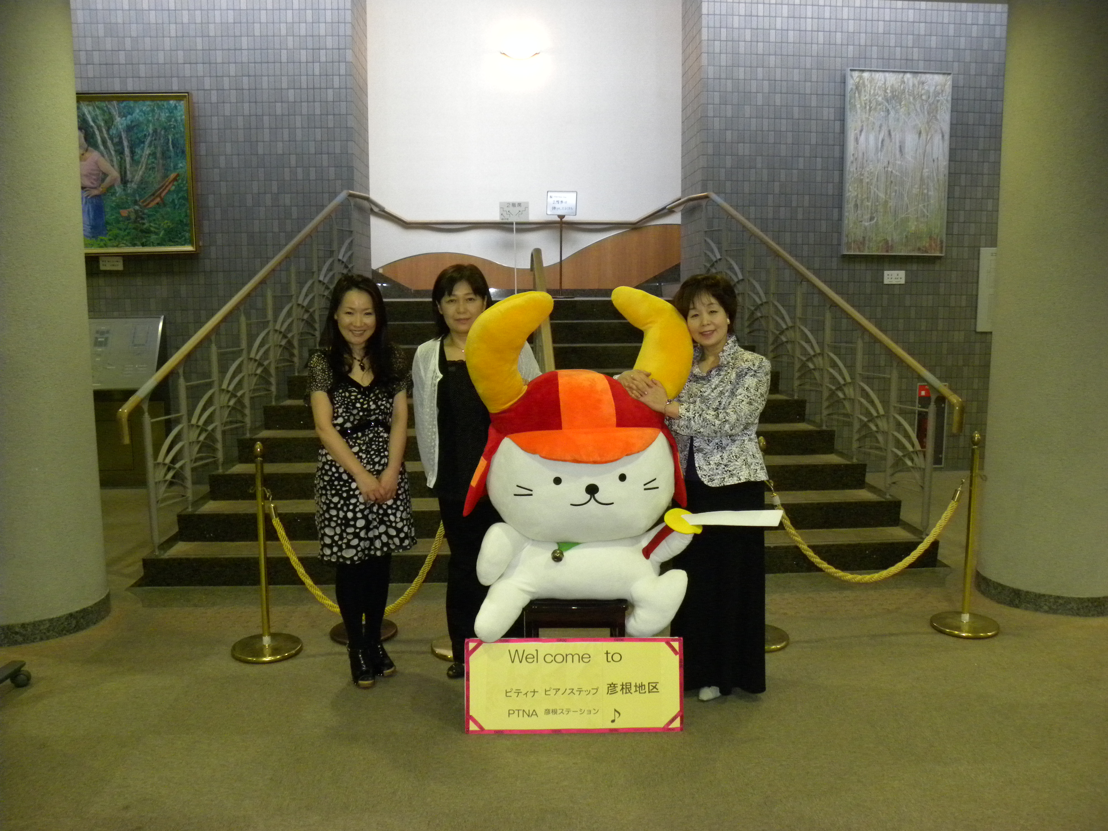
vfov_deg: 48.2
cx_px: 554
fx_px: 928
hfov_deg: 61.7
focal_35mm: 29
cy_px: 416
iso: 400
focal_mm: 5.2
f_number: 2.8
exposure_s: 1/30
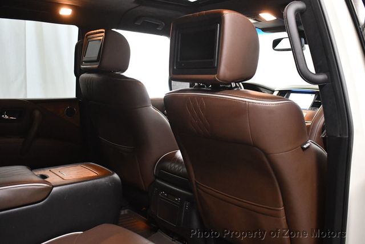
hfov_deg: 53.1
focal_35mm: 36
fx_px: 365
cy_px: 122
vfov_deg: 36.9
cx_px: 182
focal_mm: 18
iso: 3200
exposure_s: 1/80
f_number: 3.5
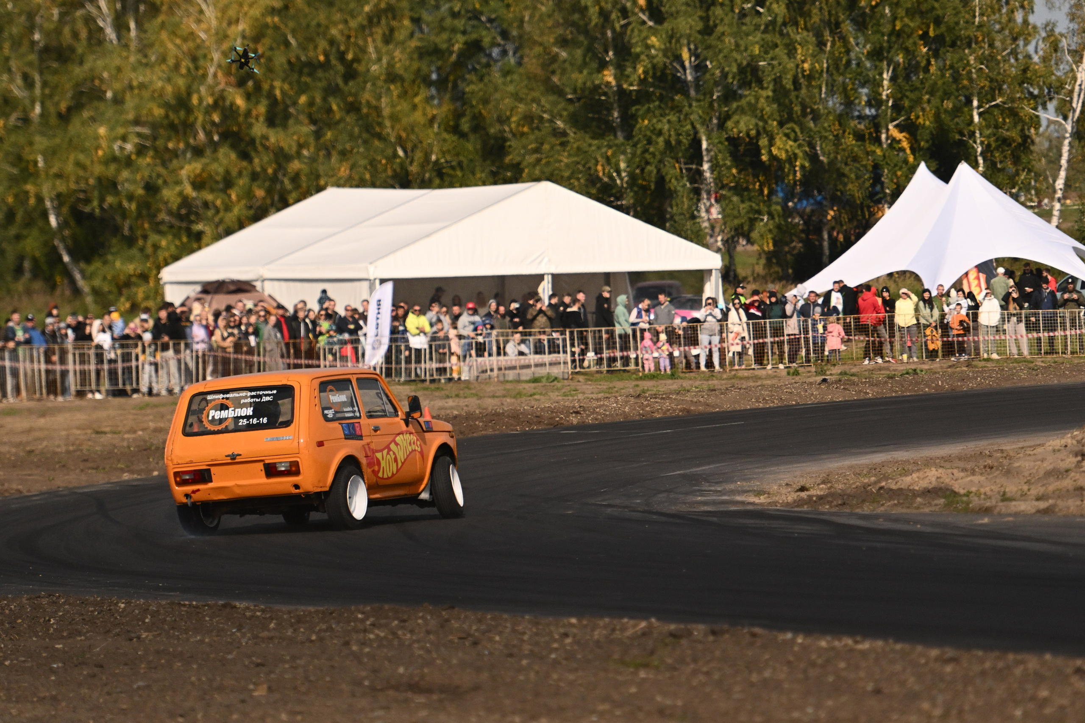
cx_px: 542
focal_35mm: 232
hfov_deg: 8.9
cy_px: 362
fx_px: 6991
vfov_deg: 5.9
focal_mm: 155
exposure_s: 1/32000
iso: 1000
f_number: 2.8
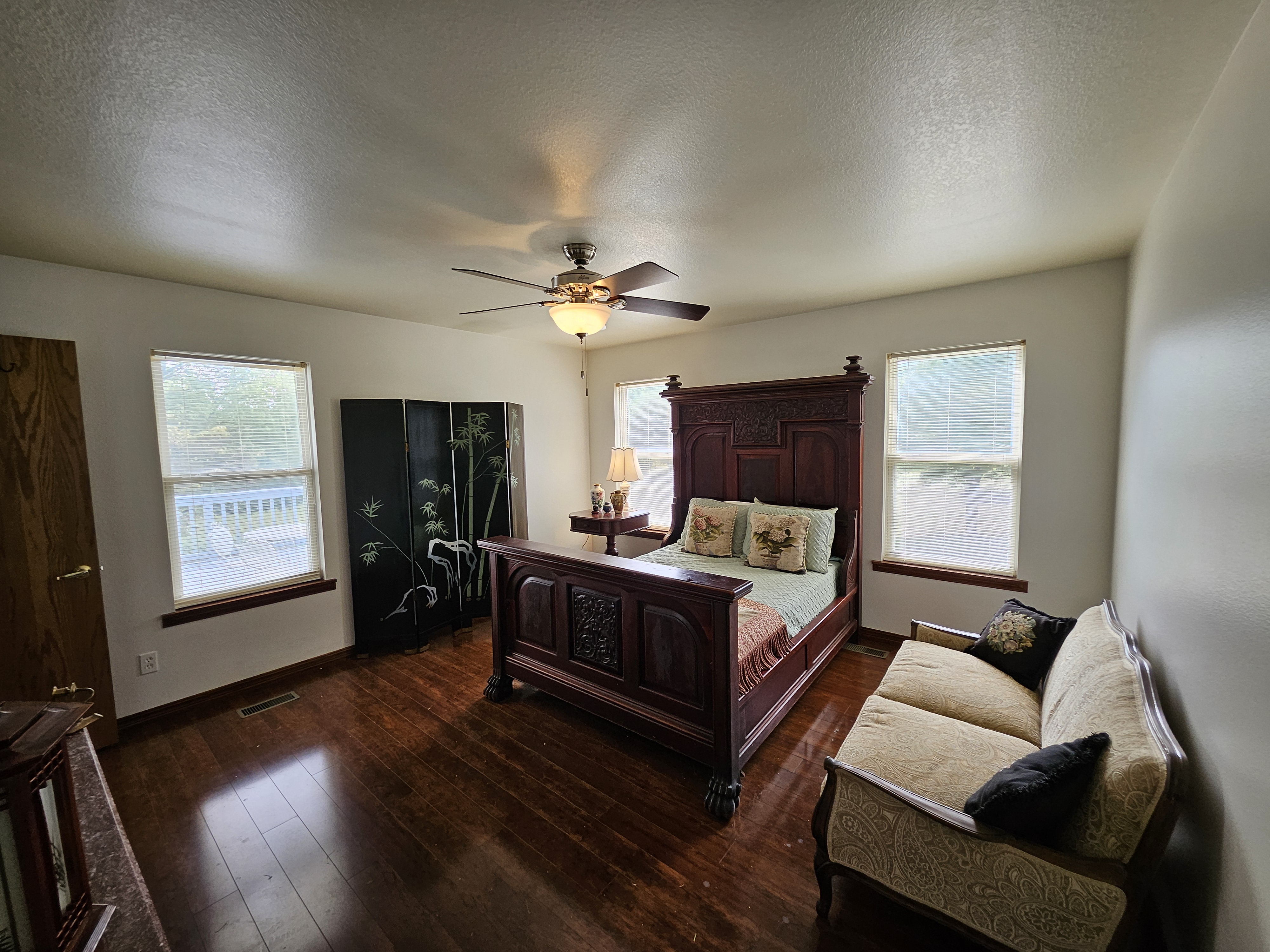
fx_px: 477
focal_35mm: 13
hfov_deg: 106.2
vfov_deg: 89.9
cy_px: 476
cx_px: 635
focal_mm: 1.74
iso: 40
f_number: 2.2
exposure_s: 1/60
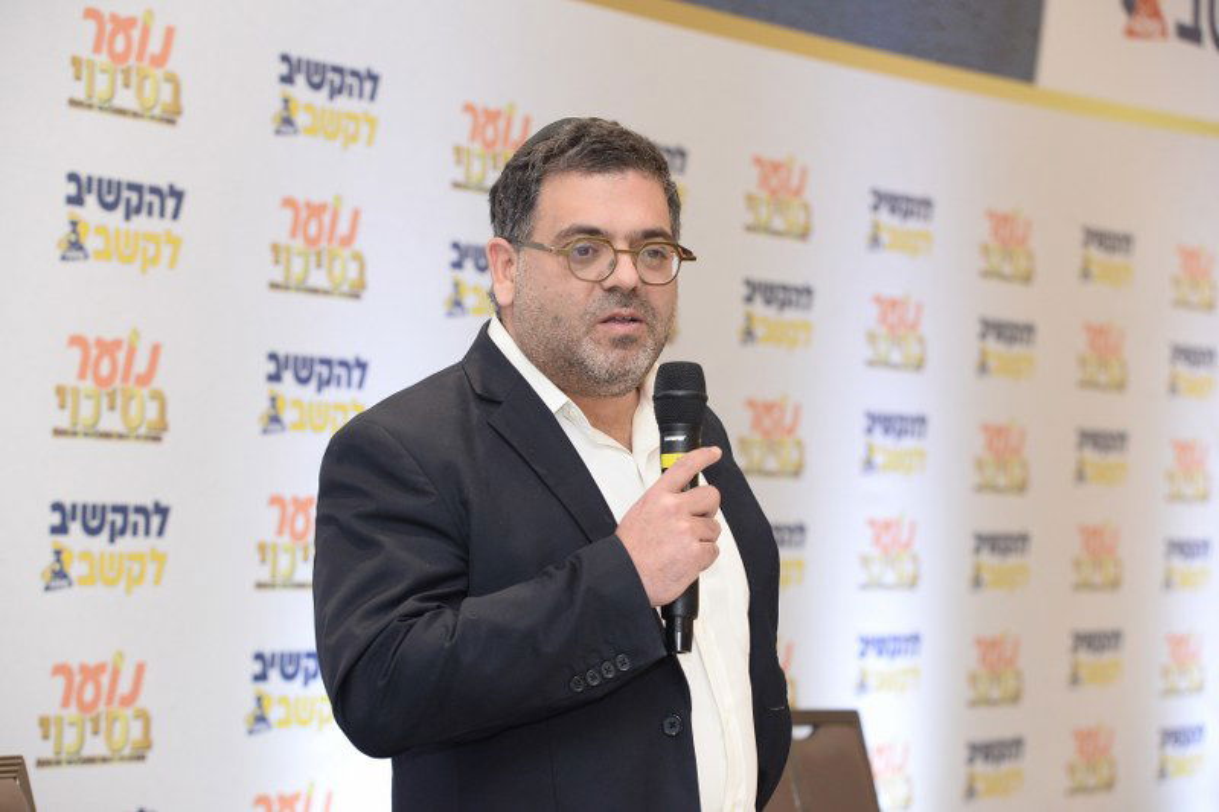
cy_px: 406
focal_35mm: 100
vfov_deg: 13.7
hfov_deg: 20.4
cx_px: 610
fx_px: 3385
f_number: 5
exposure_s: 1/160
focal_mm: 100
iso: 1600
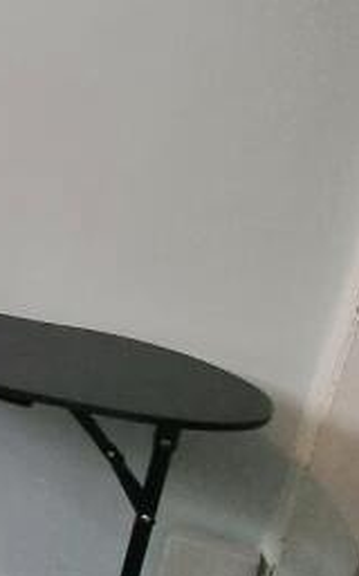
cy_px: 159
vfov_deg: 36.3
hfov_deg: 12.1
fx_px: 863
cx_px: -673
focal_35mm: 55
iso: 80
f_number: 2.2
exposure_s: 1/100
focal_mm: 2.2
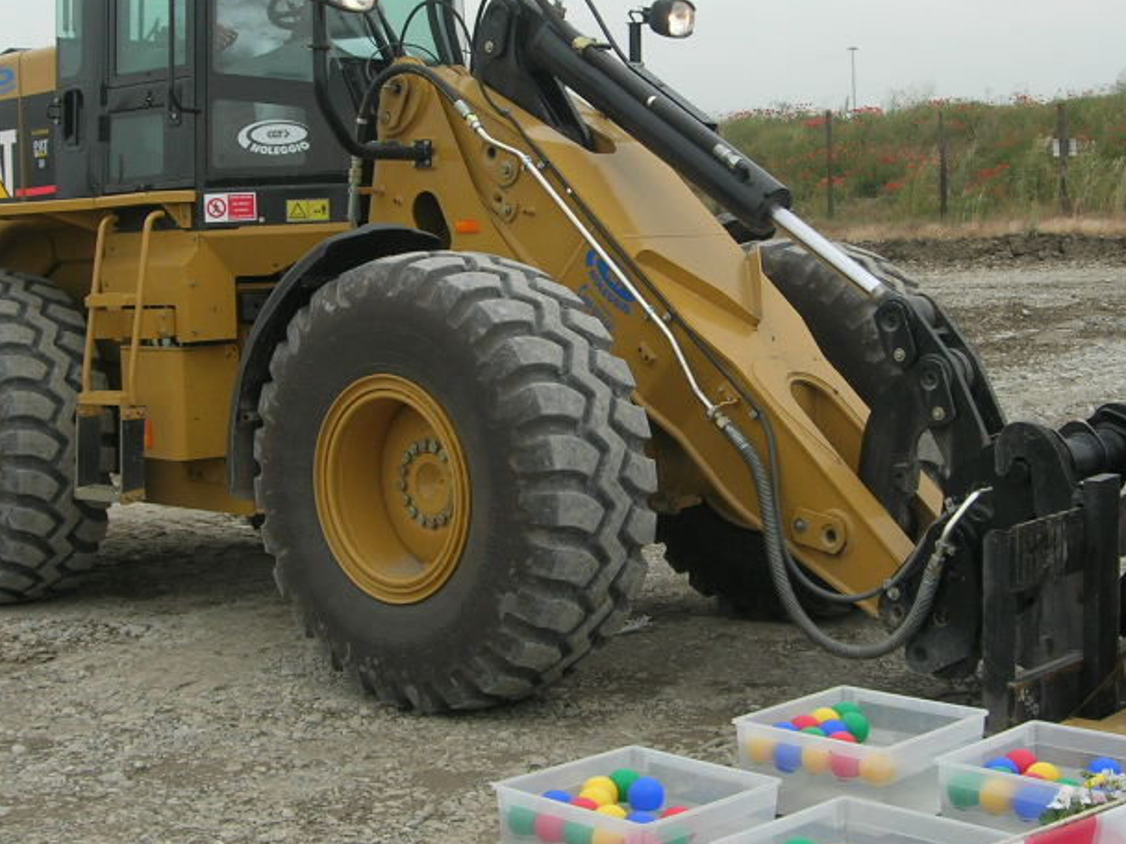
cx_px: 580
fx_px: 2082
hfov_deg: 30.3
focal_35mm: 64
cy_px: 287
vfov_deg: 22.8
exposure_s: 1/397
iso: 64
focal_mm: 7.8
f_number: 4.8
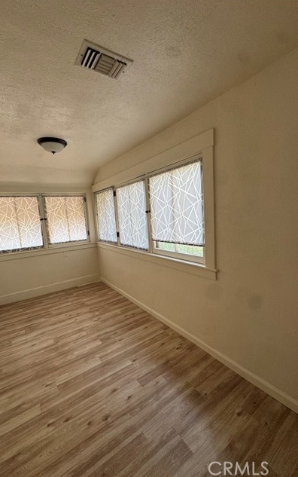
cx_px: 141
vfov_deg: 101.4
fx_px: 195
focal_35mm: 15
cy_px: 238
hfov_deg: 74.8
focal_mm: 2.22
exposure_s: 1/99
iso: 160
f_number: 2.2
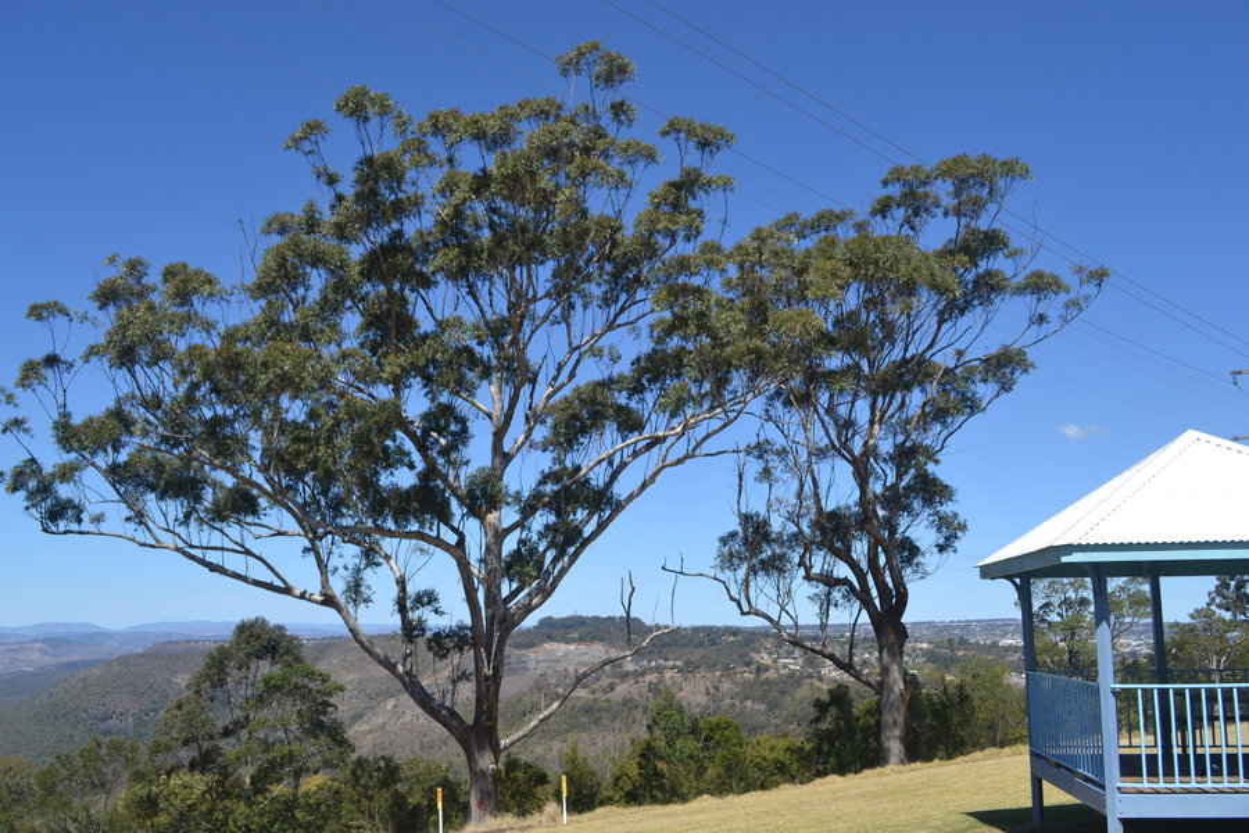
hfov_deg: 61.9
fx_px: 1041
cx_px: 624
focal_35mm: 30
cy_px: 416
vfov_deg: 43.6
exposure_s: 1/250
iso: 100
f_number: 8
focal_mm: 20
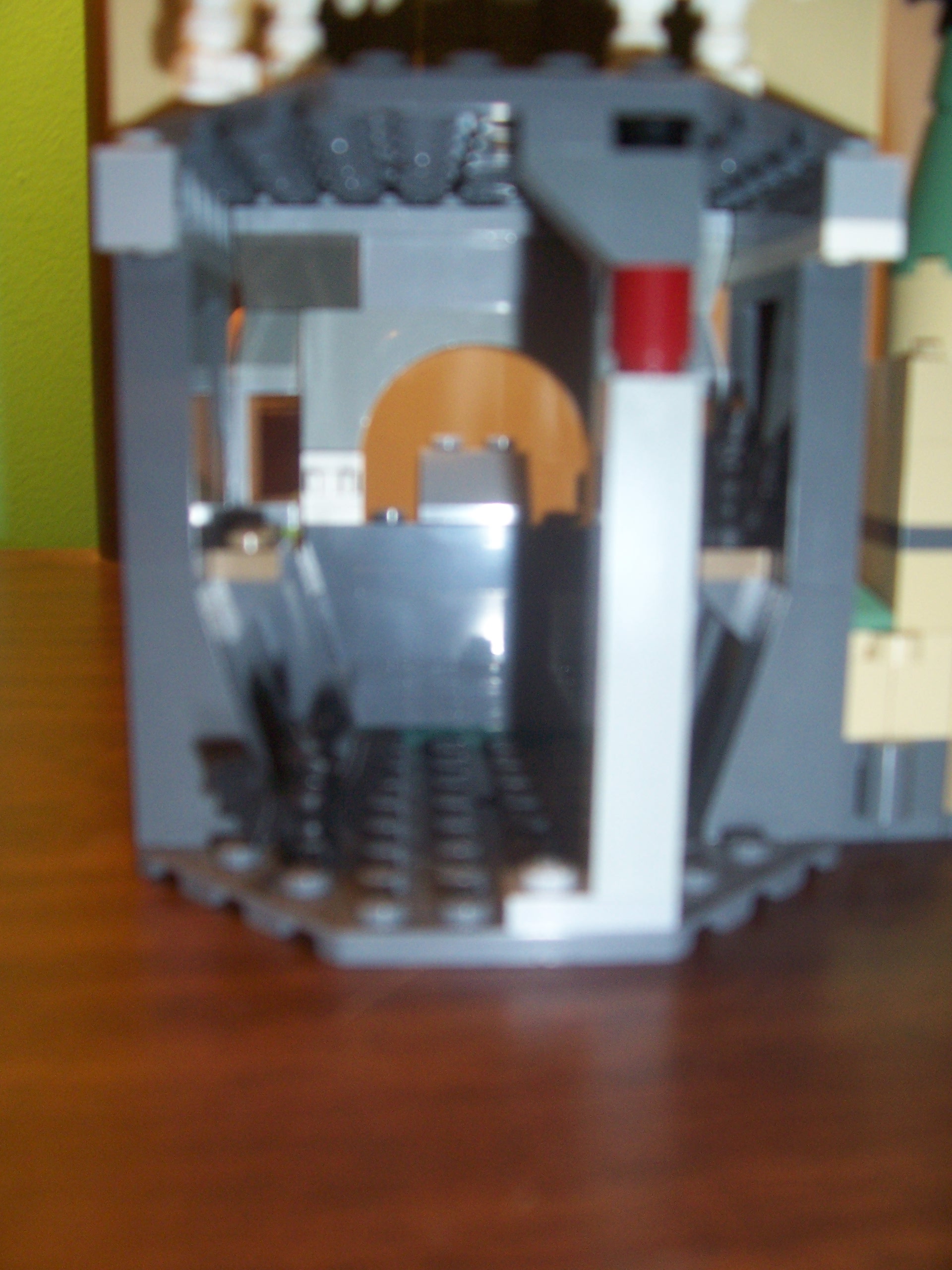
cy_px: 635
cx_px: 476
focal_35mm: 34
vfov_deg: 54.0
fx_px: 1247
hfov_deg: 41.8
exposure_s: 1/60
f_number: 2.7
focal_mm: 5.6
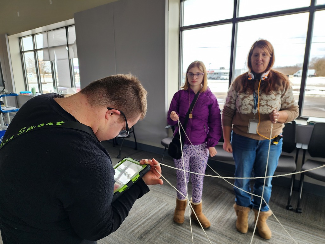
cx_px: 162
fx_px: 216
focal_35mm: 23
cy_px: 122
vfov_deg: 58.9
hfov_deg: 73.9
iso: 64
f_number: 1.8
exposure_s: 1/180
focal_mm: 6.4
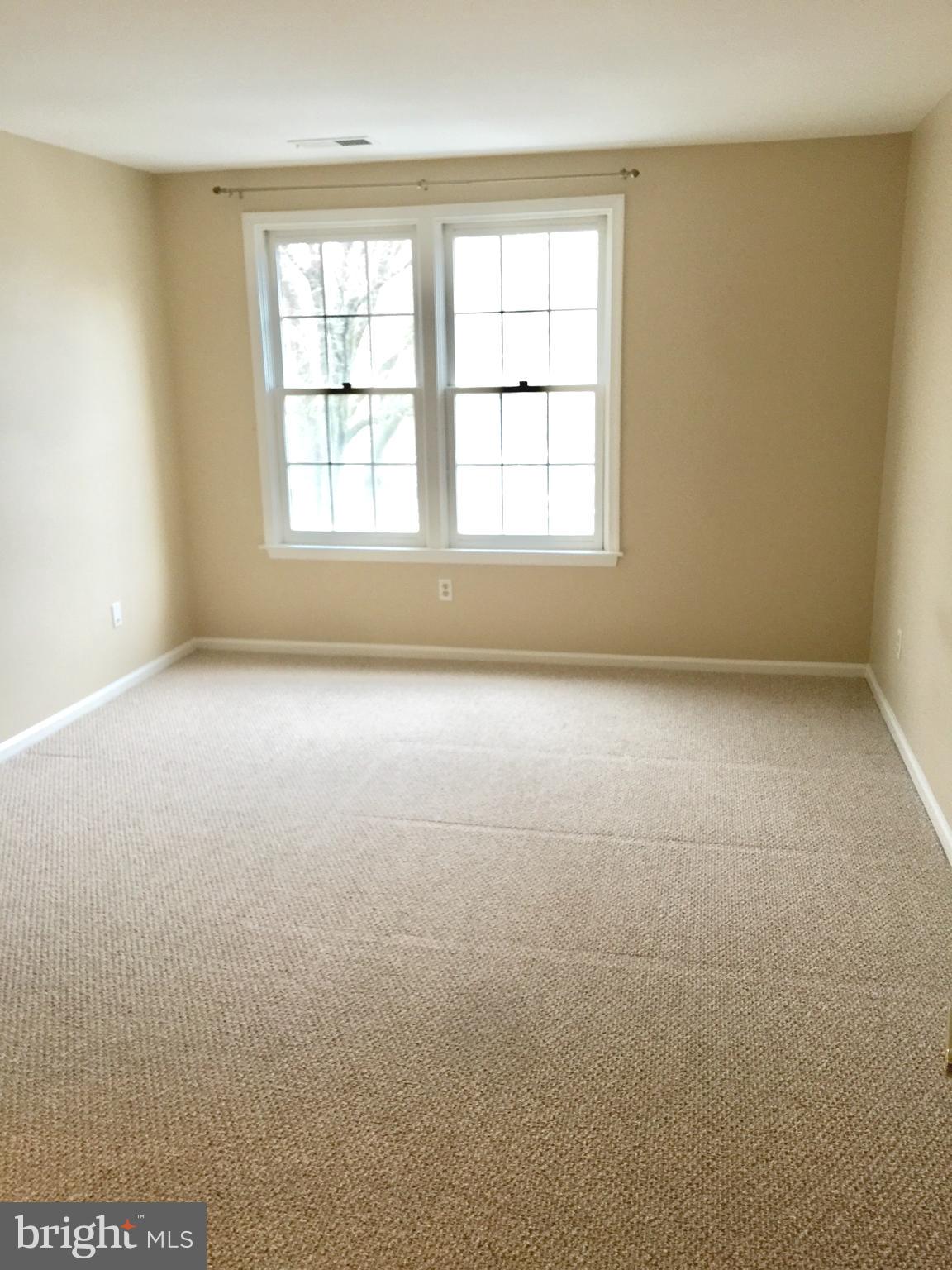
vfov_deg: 61.7
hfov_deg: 48.2
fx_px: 1063
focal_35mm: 29
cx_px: 476
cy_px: 635
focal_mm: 4.15
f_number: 2.2
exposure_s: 1/17
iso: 100
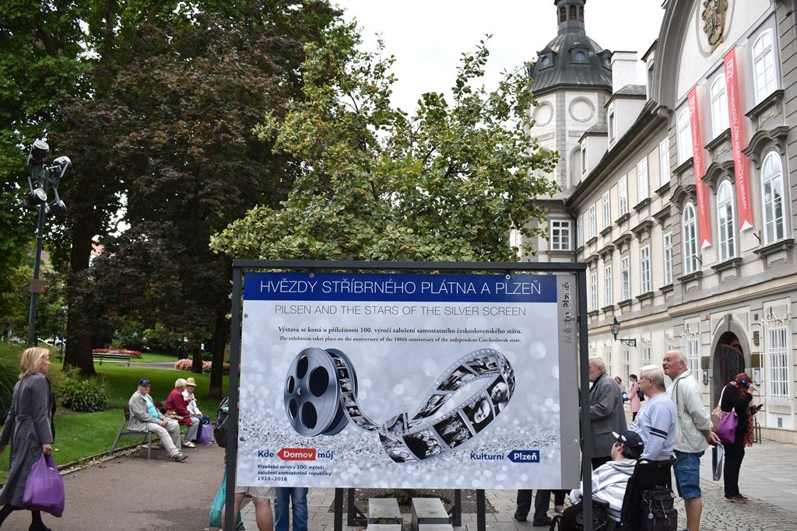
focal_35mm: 33
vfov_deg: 40.0
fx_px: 731
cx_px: 398
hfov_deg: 57.2
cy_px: 266
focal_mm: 22
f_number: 5.6
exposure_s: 1/125
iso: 100
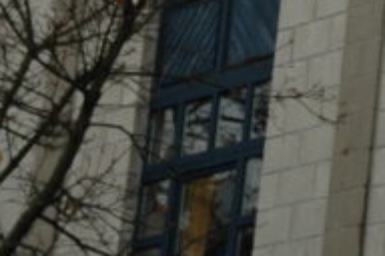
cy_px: -195
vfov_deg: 4.5
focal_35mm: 304
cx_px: 983
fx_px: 3251
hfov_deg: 6.4
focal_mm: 38
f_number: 7.1
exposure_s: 1/200
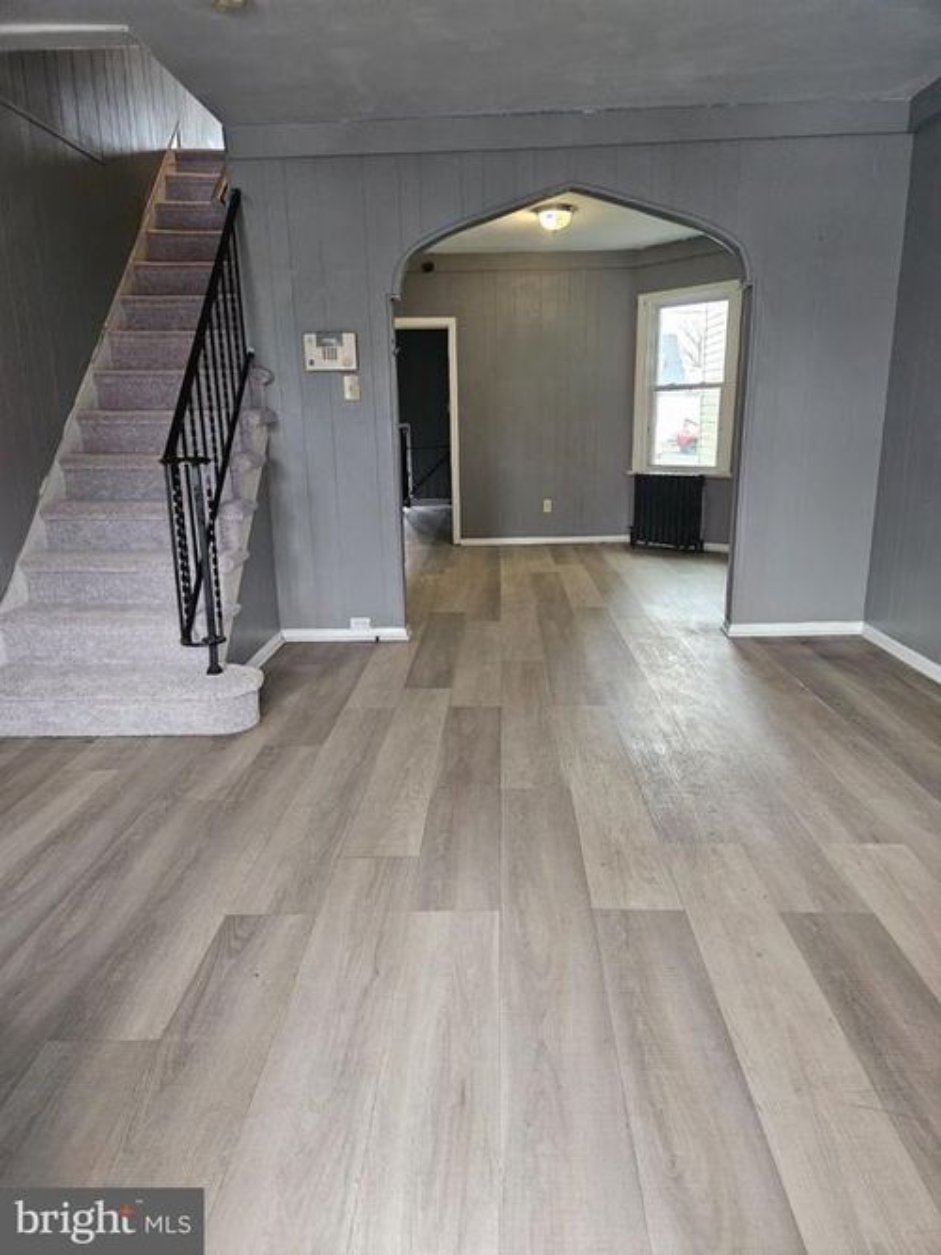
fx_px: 834
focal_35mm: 23
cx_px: 470
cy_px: 628
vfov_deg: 73.9
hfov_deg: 58.9
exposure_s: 1/120
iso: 1000
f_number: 1.8
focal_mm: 5.4
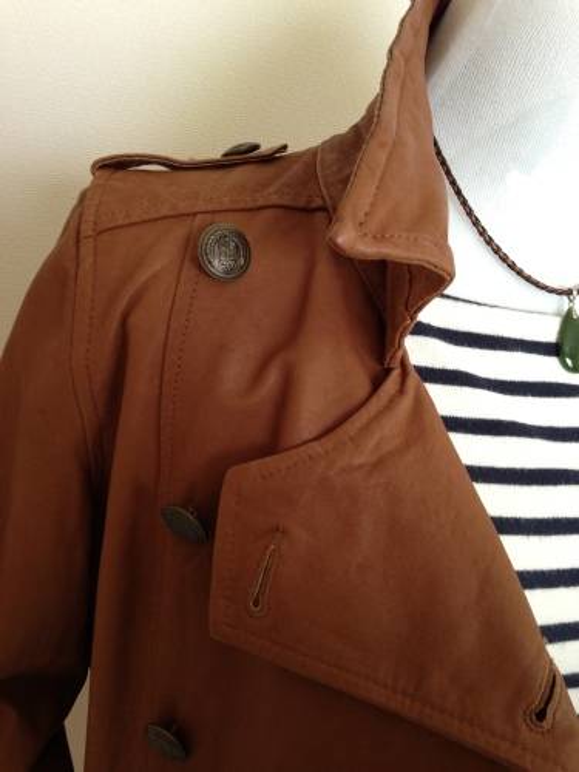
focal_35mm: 33
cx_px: 290
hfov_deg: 42.9
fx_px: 736
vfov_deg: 55.4
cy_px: 386
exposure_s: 1/20
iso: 50
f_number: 2.4
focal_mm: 4.13
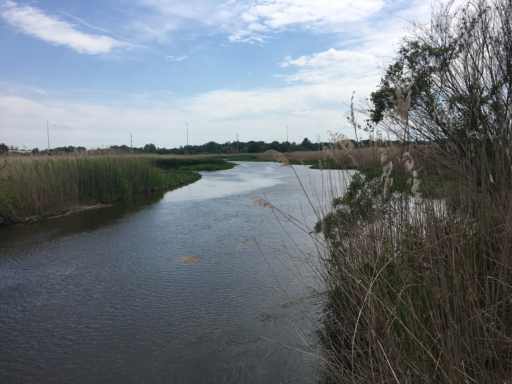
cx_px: 256
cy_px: 192
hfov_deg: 61.7
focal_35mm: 29
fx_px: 429
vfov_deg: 48.2
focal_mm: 4.15
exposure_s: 1/2198
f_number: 2.2
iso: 25
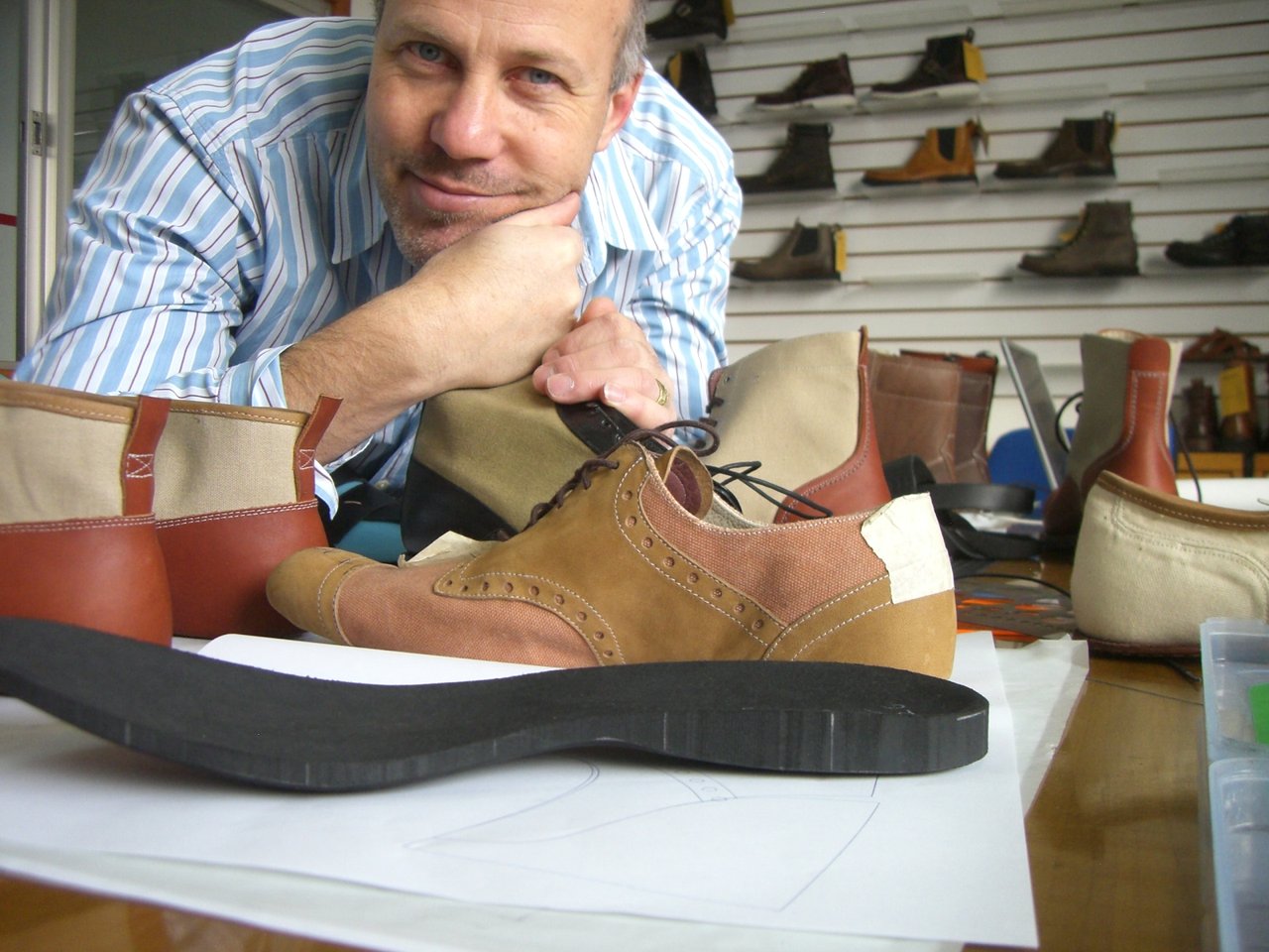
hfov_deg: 49.0
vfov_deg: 37.7
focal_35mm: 38
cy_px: 476
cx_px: 634
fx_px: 1393
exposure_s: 1/100
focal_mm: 6.2
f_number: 2.7
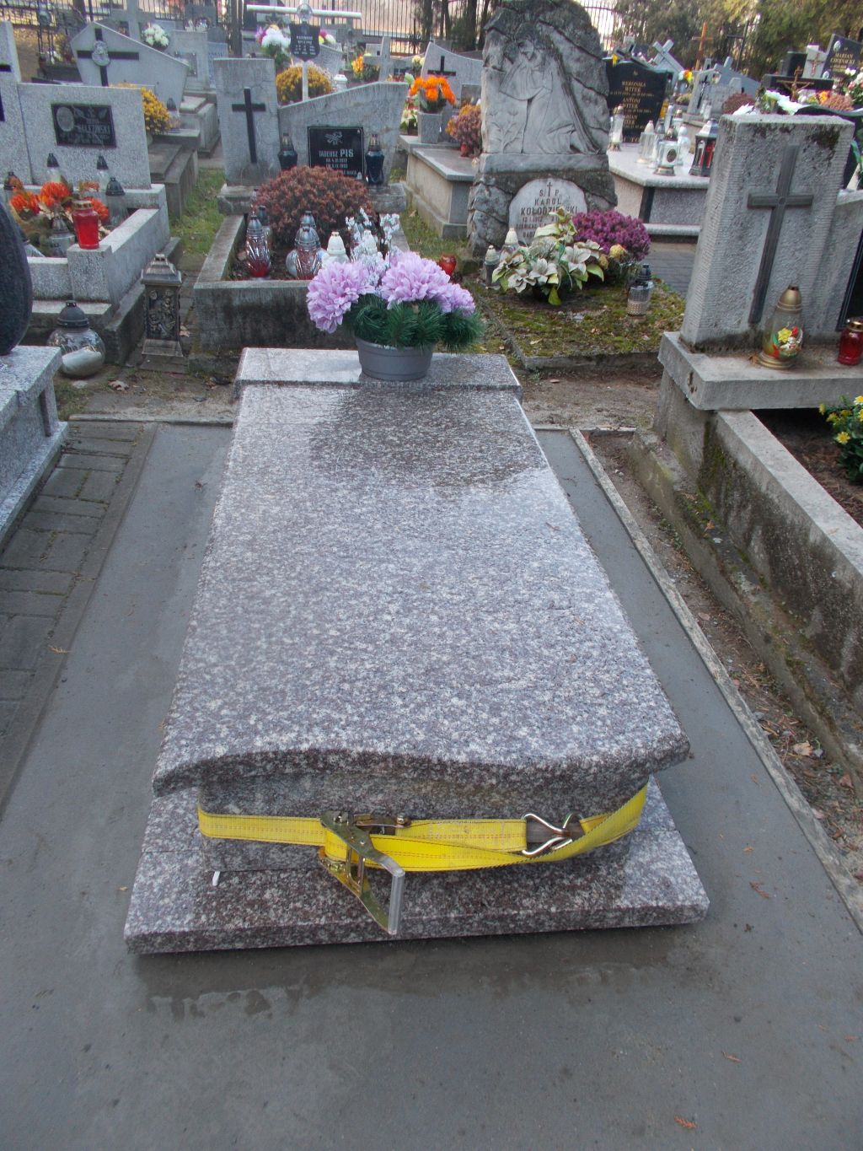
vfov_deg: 67.3
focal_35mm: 26
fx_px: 864
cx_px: 432
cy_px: 576
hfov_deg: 53.1
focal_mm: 4.6
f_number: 3.2
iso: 80
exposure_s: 1/60
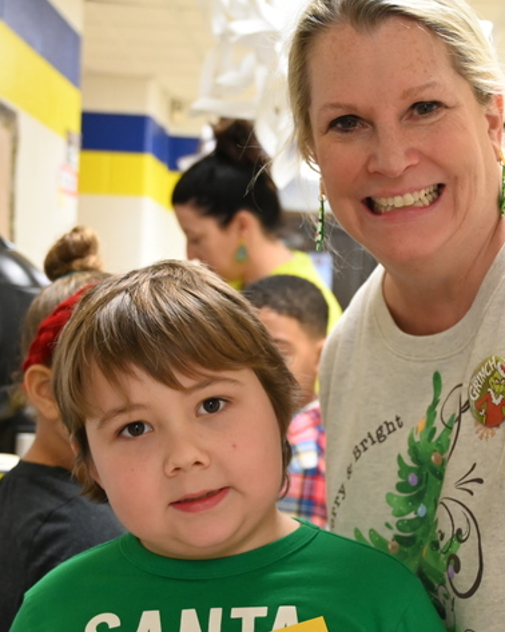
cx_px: 390
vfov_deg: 28.6
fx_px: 1234
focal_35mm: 66
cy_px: 393
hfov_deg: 22.9
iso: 3200
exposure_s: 1/125
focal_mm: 32.5
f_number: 4
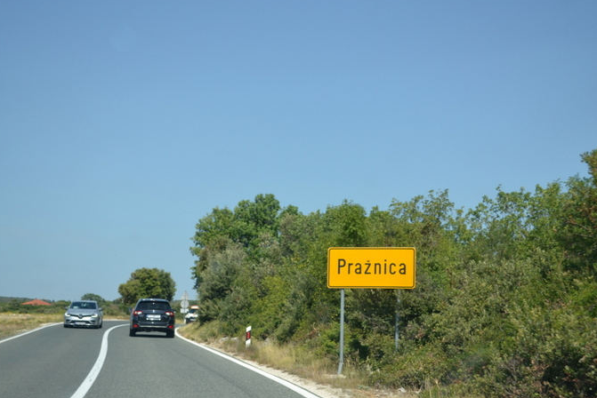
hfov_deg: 32.1
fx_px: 1038
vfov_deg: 21.7
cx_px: 314
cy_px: 218
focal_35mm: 63
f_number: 5
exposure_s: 1/400
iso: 100
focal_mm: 35
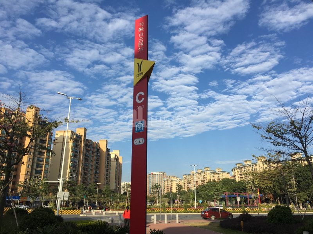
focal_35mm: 29
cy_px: 117
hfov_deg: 61.7
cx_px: 156
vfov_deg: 48.2
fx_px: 262
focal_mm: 4.15
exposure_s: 1/1538
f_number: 2.2
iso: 25
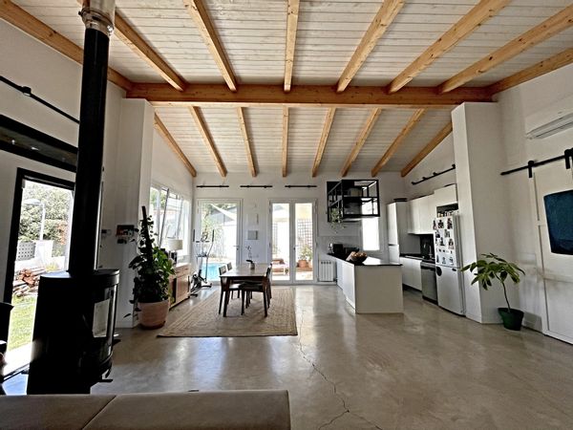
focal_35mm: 14
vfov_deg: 85.7
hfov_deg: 102.1
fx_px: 232
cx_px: 286
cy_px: 215
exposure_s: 1/268
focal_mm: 1.54
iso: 25
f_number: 2.4
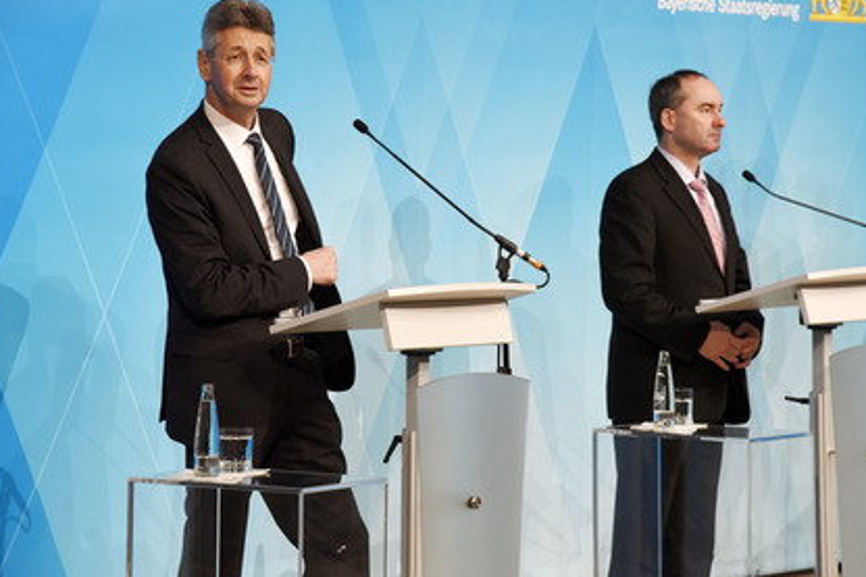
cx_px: 447
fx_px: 3126
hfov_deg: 15.8
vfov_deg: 10.5
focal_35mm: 130
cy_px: 277
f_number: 6.3
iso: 1600
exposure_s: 1/125
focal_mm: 120
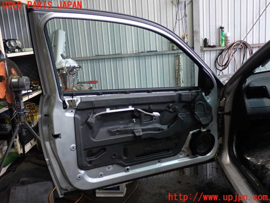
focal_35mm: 38
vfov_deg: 37.7
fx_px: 296
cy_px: 102
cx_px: 135
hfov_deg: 49.0
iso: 250
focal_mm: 6.83
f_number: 2.7
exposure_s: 1/40
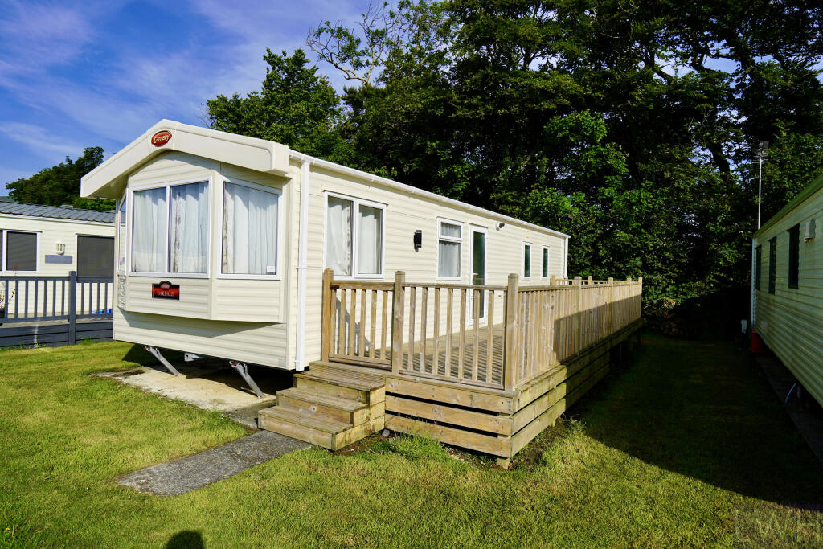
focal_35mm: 21
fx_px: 480
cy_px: 274
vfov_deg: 59.5
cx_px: 412
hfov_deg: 81.2
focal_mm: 21
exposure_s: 1/1000
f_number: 5
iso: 100
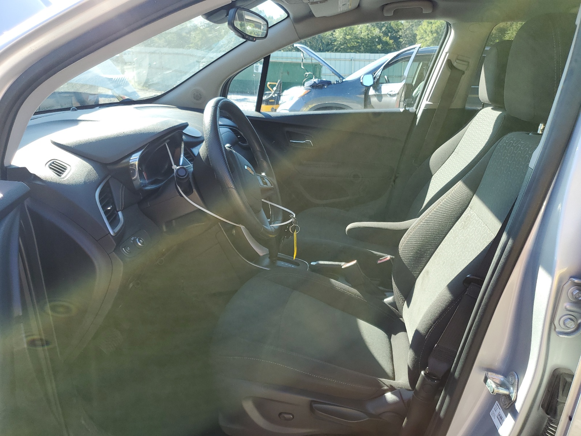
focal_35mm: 26
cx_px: 290
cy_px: 218
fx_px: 436
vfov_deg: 53.1
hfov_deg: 67.3
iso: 50
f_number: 1.5
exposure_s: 1/435
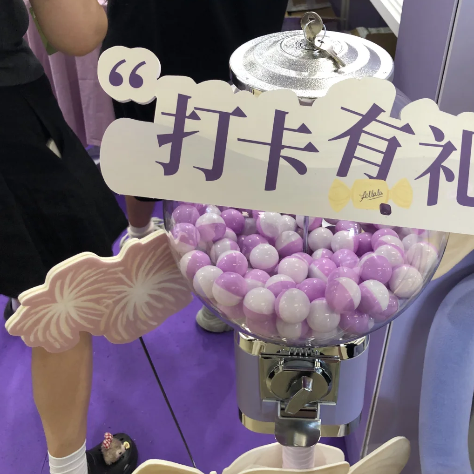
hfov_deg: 47.0
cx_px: 278
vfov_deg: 47.2
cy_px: 230
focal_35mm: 35
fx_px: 542
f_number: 1.8
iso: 25
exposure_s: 1/33
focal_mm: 3.99
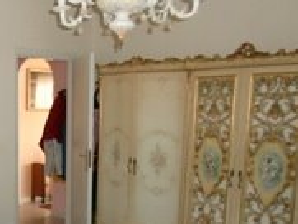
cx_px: 26
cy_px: 191
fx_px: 457
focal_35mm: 53
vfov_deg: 26.8
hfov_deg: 34.1
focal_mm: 4.3
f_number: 3.2
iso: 400
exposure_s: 1/60
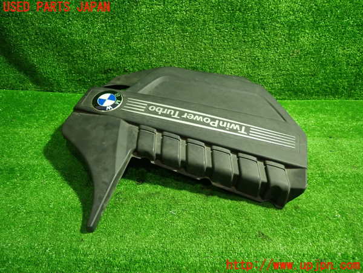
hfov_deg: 69.4
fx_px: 262
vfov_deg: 54.9
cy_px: 136
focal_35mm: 25
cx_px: 182
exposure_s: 1/30
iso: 400
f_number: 2
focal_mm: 4.5
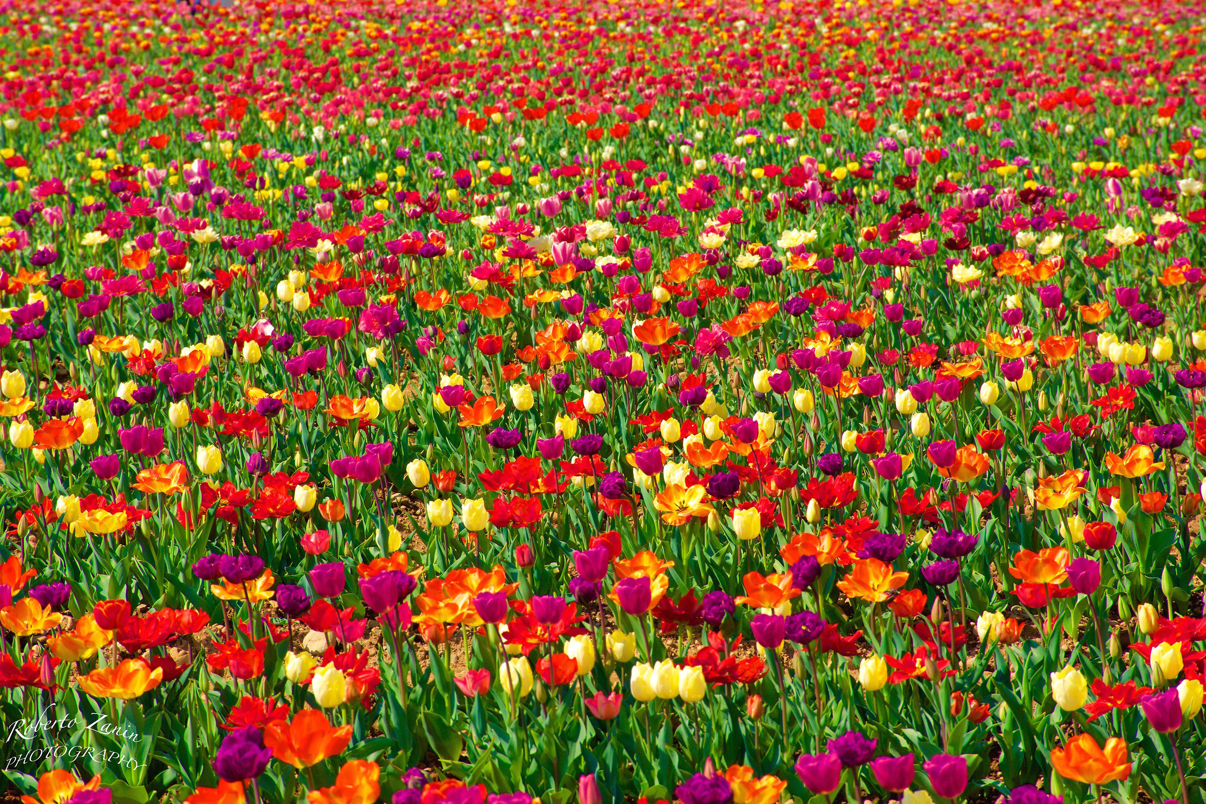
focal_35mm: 174
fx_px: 5829
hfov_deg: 11.8
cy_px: 402
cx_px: 603
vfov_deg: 7.9
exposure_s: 1/160
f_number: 11
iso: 100
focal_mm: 116
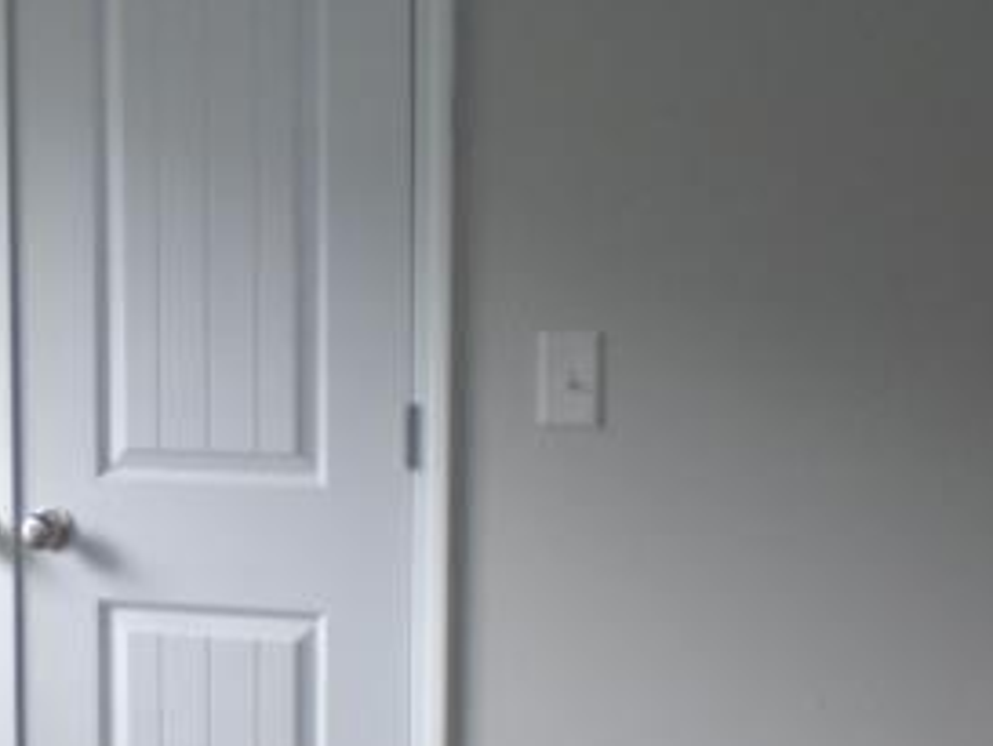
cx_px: -47
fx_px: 2554
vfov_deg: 16.6
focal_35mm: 89
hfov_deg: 21.1
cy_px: 506
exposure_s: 1/125
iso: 200
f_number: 3.1
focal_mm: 6.3
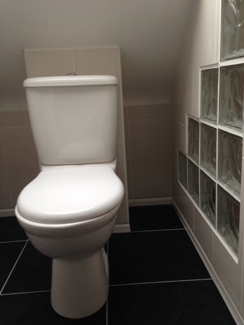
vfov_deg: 55.3
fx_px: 310
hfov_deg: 43.0
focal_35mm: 33
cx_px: 122
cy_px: 162
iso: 50
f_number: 2.4
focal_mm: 4.12
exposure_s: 1/20
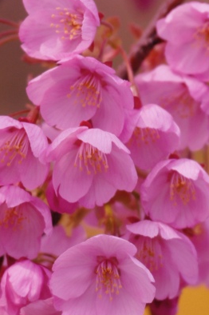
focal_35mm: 818
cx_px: 92
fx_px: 7135
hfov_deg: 1.7
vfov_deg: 2.5
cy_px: 308
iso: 400
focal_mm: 210
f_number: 5.6
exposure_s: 1/2500
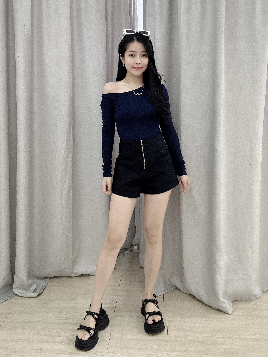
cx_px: 134
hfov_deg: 58.9
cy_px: 178
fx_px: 237
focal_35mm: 23
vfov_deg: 73.9
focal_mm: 2.69
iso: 100
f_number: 1.9
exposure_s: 1/50
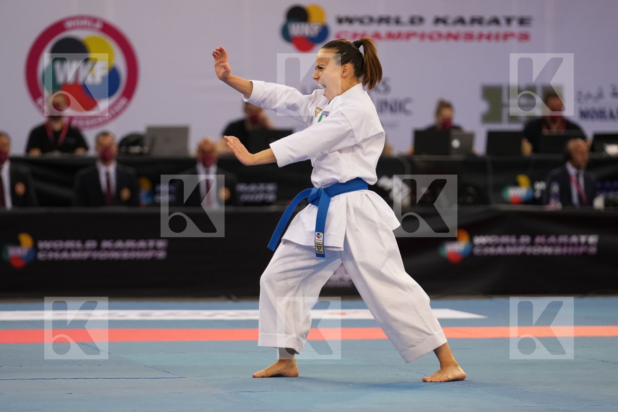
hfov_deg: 8.0
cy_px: 206
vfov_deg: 5.4
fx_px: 4394
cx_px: 309
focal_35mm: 256
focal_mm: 171
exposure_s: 1/500
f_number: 2.8
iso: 1250
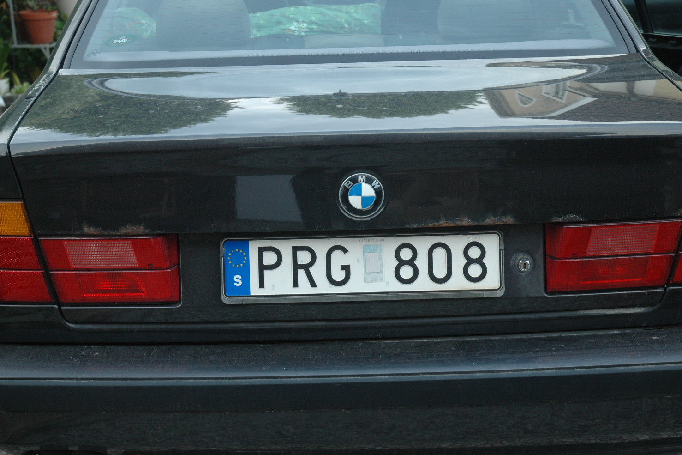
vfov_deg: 22.3
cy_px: 229
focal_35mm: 61
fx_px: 1155
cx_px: 336
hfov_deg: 32.9
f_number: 4.5
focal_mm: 40
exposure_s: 1/80
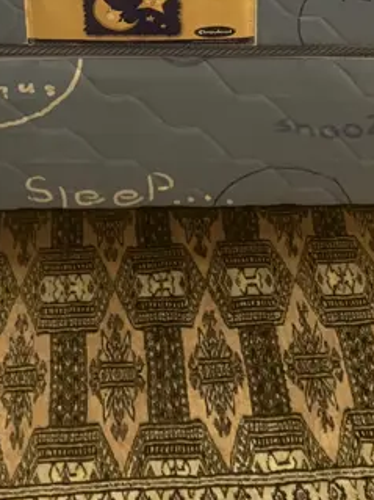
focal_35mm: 90
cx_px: 127
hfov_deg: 16.4
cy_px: -227
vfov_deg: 19.3
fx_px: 1297
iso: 125
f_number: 1.8
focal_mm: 3.99
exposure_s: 1/50
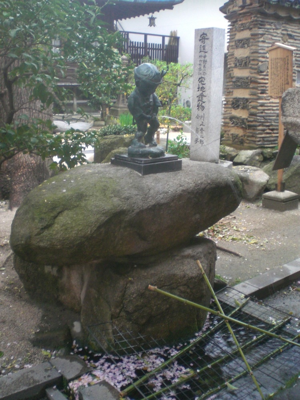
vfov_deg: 49.0
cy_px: 200
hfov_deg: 37.7
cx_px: 150
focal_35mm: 38
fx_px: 439
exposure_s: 1/20
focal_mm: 6.3
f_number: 3.1
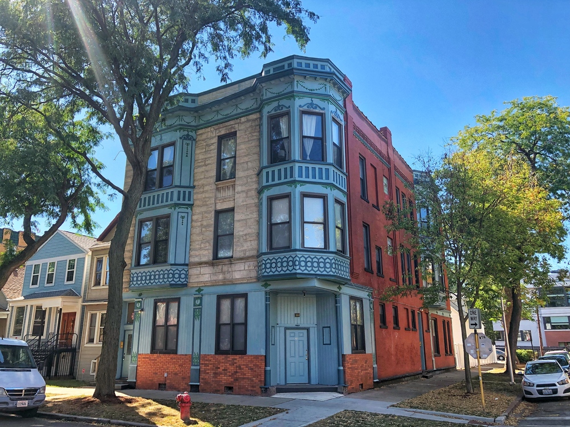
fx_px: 478
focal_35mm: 29
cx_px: 285
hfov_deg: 61.7
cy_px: 214
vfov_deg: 48.2
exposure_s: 1/571
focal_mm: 3.99
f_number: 1.8
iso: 20
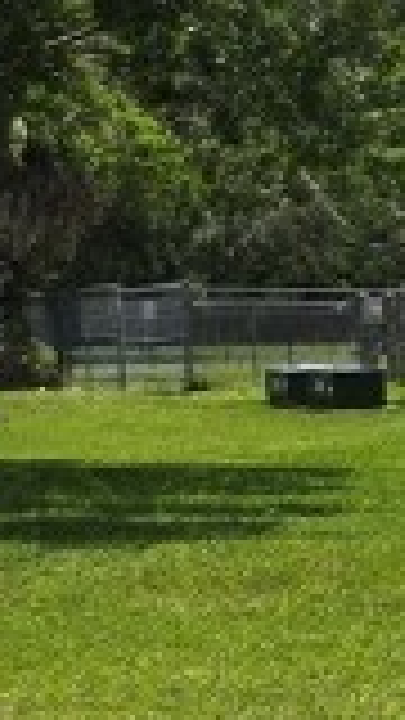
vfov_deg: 13.4
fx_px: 3055
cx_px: 2169
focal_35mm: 160
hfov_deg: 5.4
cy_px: 414
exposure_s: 1/2365
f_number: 1.8
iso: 25
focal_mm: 5.4
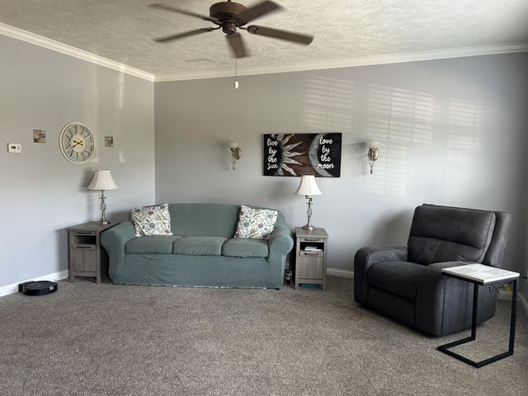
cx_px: 264
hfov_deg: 67.3
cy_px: 198
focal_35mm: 26
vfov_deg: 53.1
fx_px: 397
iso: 125
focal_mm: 5.7
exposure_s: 1/89
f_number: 1.5
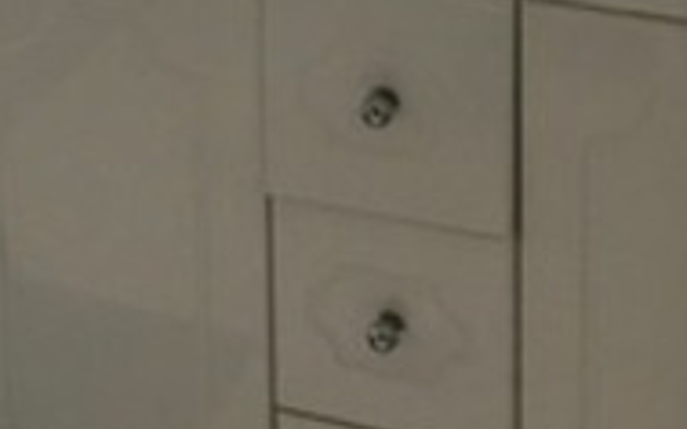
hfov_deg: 16.4
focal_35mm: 125
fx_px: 2340
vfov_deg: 9.5
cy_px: -534
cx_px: 25
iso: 125
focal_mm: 4.15
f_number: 2.2
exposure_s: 1/33
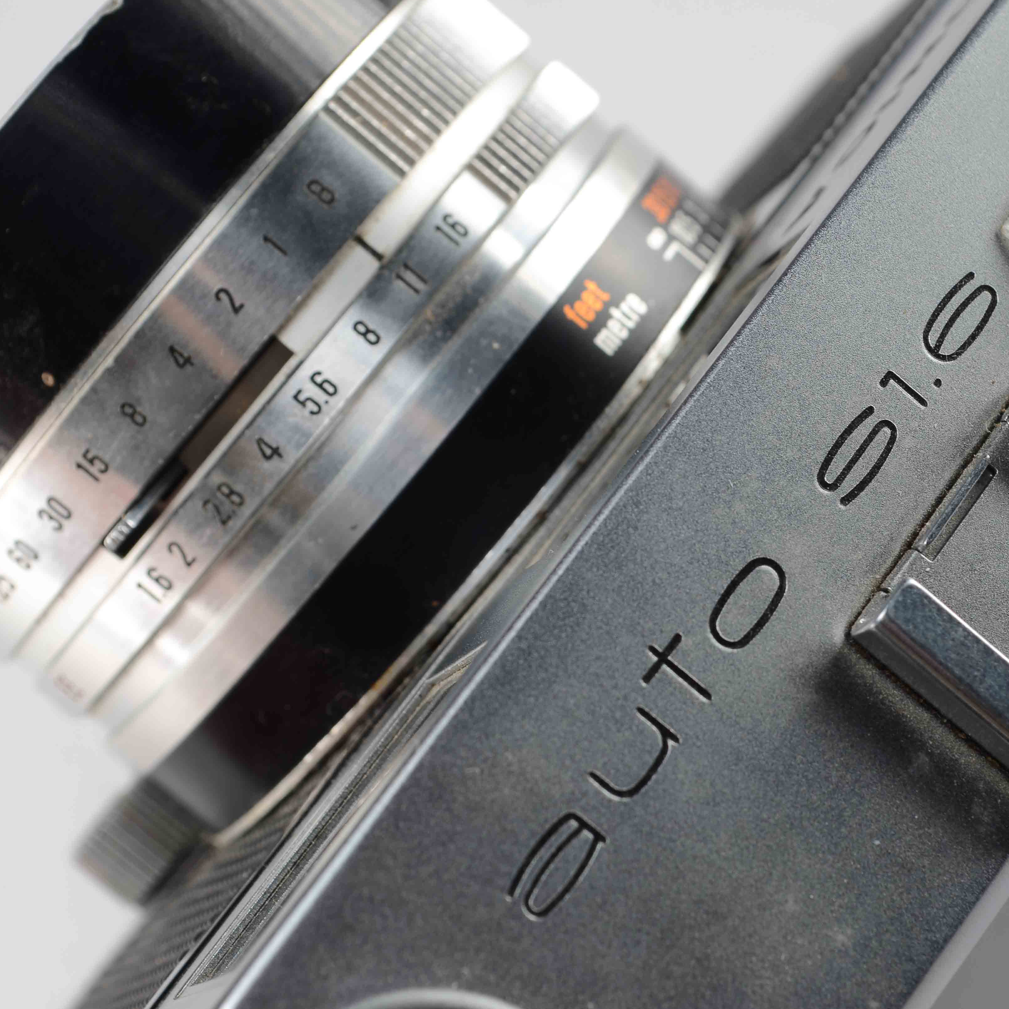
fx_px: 3067
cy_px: 504
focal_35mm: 93
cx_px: 572
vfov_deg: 18.7
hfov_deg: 18.7
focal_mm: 48
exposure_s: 1/80
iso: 100
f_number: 11
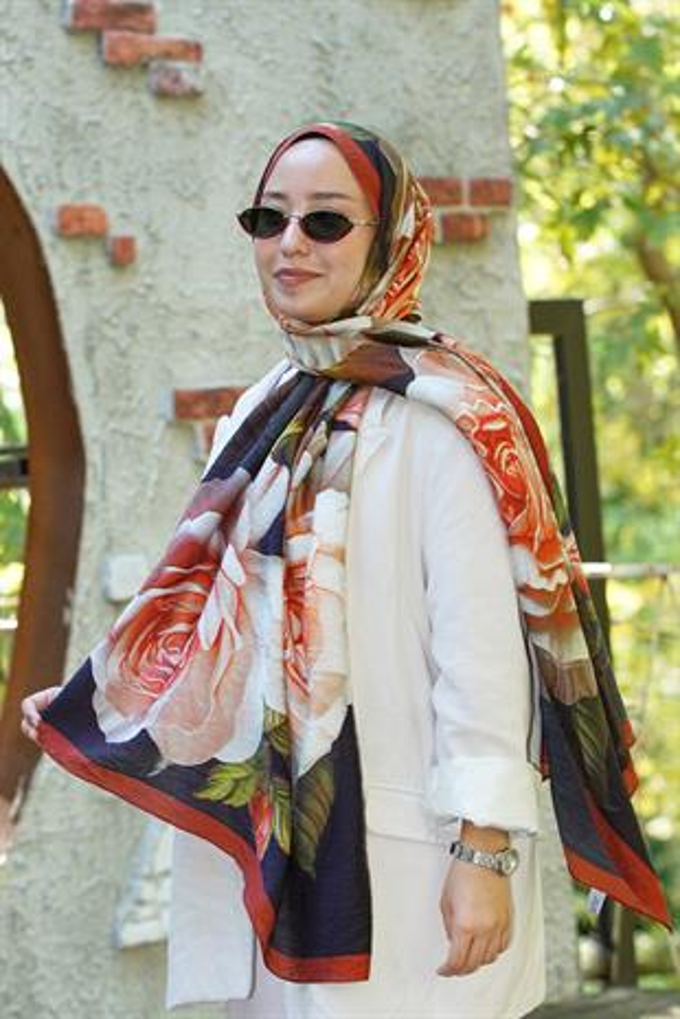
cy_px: 510
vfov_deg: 23.9
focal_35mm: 85
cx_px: 340
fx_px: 2405
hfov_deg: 16.1
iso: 640
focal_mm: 85
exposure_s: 1/125
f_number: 5
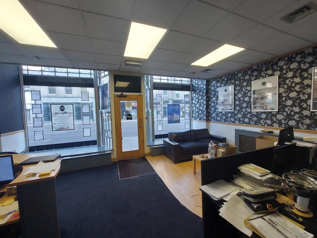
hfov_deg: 106.2
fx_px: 119
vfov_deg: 89.9
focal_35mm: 13
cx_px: 158
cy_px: 119
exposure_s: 1/59
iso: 64
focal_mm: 1.74
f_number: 2.2
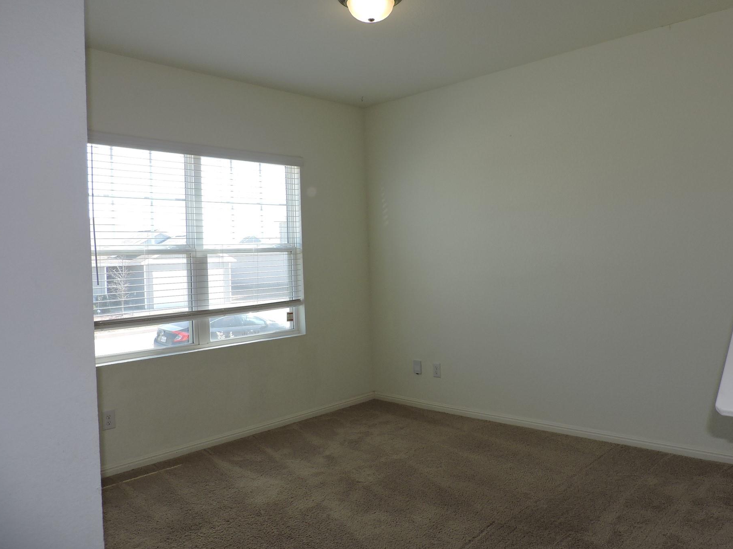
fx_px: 572
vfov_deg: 51.3
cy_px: 263
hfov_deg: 65.2
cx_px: 401
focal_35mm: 27
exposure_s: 1/160
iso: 100
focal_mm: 4.3
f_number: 3
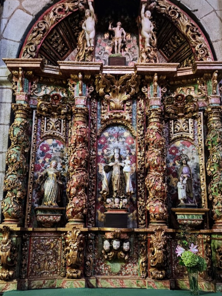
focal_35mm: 35
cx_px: 112
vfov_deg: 52.6
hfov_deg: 40.7
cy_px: 155
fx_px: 300
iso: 1250
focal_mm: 6.4
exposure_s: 1/25
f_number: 1.8
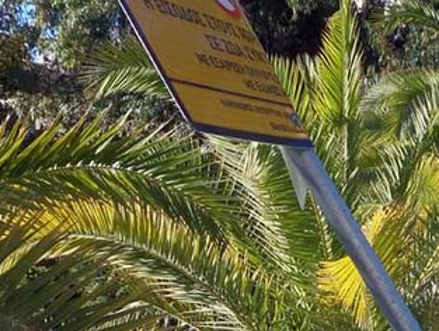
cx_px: 408
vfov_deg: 29.1
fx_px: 623
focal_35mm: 49
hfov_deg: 36.1
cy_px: 66
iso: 80
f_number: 3.1
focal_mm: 4.3
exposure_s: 1/500
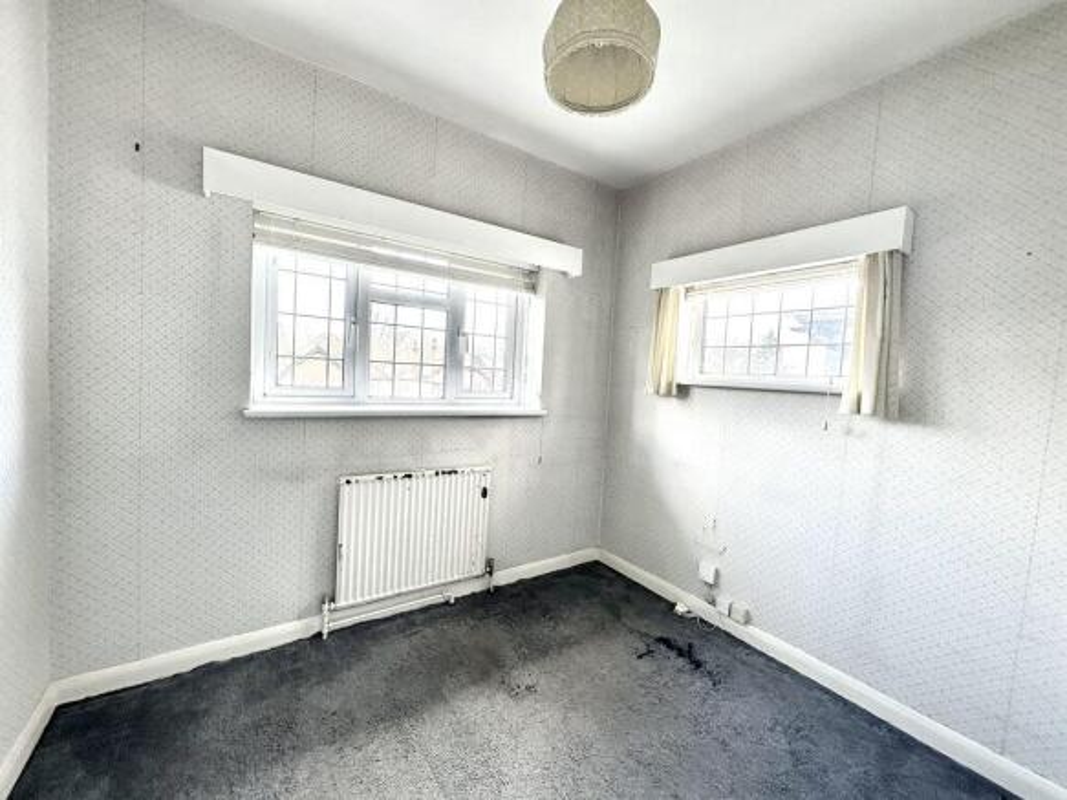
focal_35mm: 14
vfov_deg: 85.7
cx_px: 534
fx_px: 431
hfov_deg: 102.1
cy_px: 400
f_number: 2.2
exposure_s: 1/99
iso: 80
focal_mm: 2.22
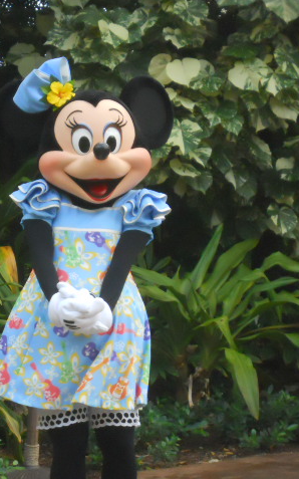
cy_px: 239
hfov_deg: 6.6
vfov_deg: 10.5
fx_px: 2595
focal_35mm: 199
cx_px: 93
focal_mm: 25
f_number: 6.6
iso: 800
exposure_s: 1/250
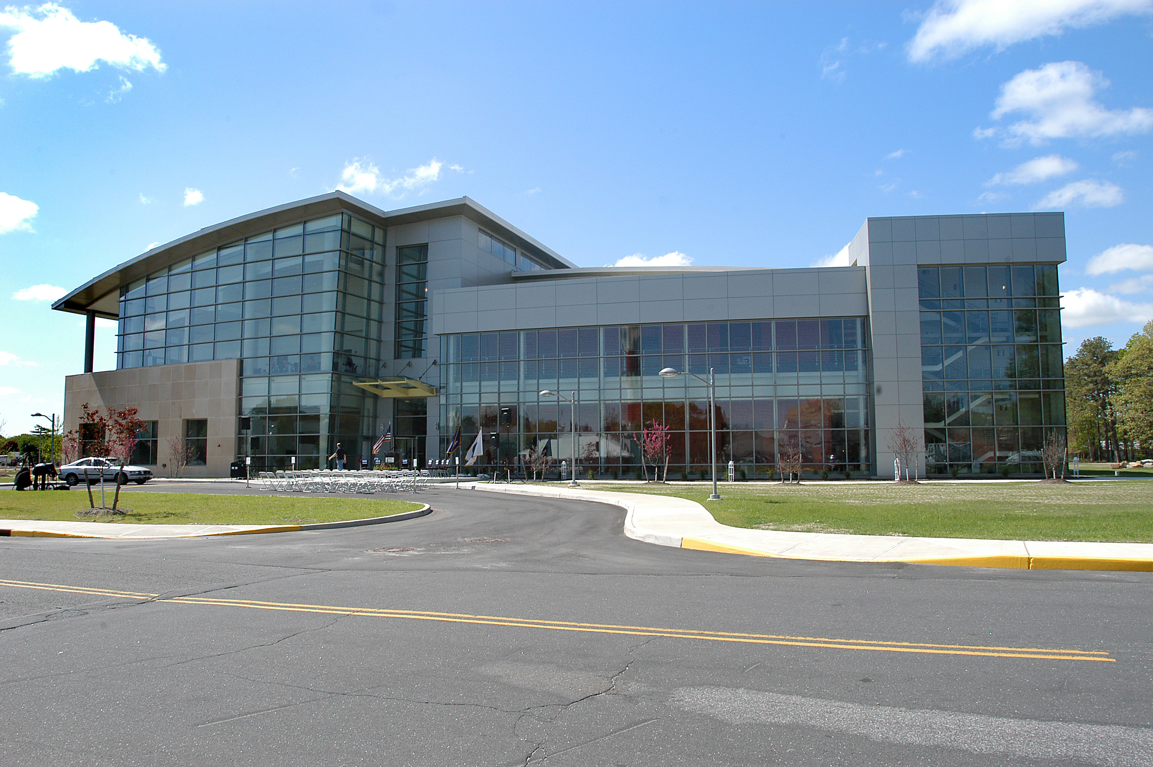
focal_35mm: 26
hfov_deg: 70.5
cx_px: 576
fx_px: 816
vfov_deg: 50.3
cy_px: 384
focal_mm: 17
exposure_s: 1/350
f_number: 10
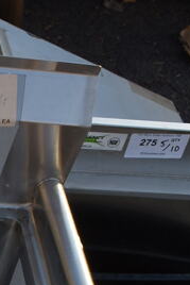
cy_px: 307
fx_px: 727
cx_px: -118
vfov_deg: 21.1
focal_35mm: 92
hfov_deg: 13.7
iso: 100
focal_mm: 18
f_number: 6.3
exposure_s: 1/160
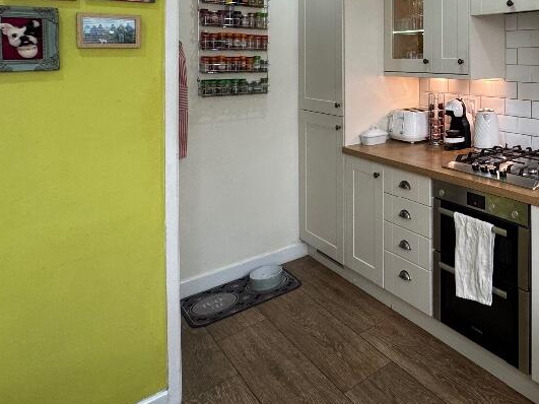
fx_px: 420
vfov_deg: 47.4
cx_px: 498
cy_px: 59
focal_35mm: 27
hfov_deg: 55.4
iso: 200
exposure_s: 1/100
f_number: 2.2
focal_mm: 2.22
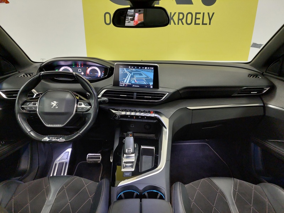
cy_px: 106
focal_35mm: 25
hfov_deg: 69.4
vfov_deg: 54.9
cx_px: 142
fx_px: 205
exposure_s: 1/33
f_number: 1.8
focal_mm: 5.23
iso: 400
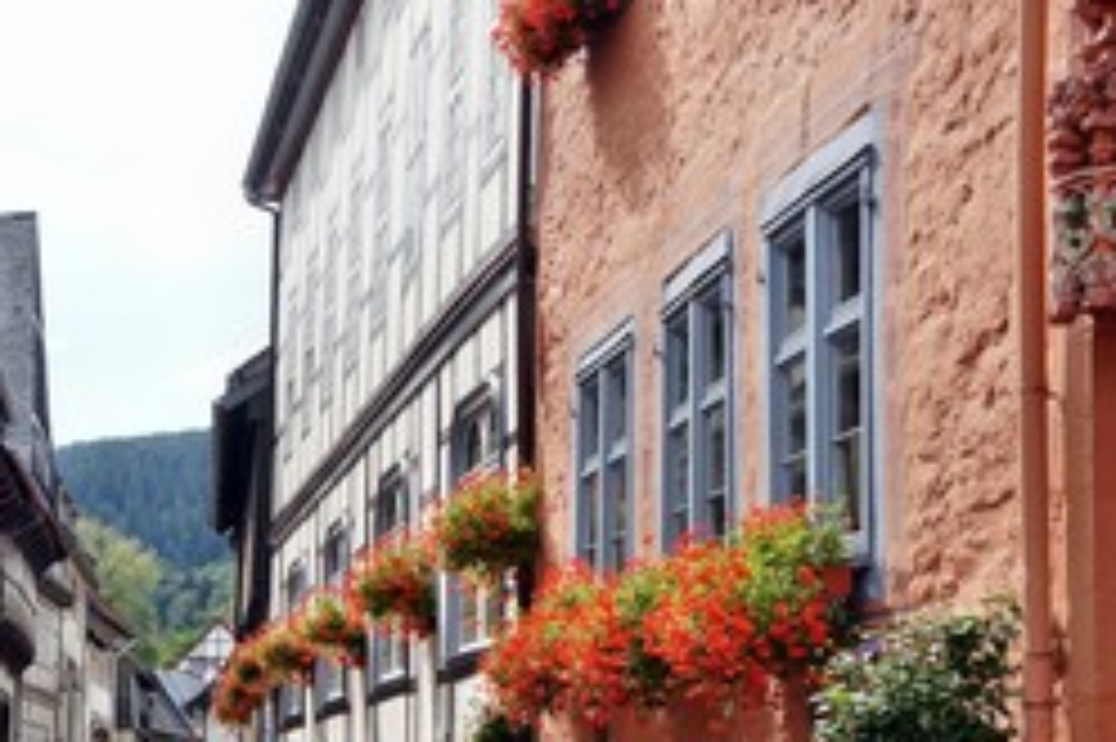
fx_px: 2416
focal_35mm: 78
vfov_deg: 17.3
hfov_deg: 25.2
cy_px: 643
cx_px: 112
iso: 200
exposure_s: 1/200
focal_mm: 28
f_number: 8
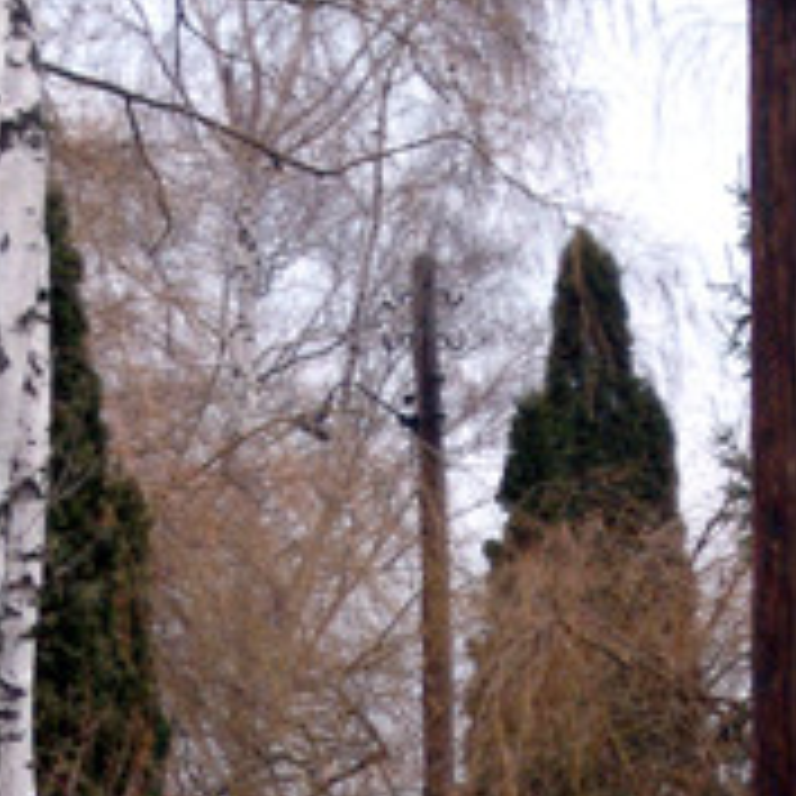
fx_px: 7987
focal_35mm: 307
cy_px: 1115
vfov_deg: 5.7
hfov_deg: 5.7
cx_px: 371
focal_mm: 22.8
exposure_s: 1/125
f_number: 4.8
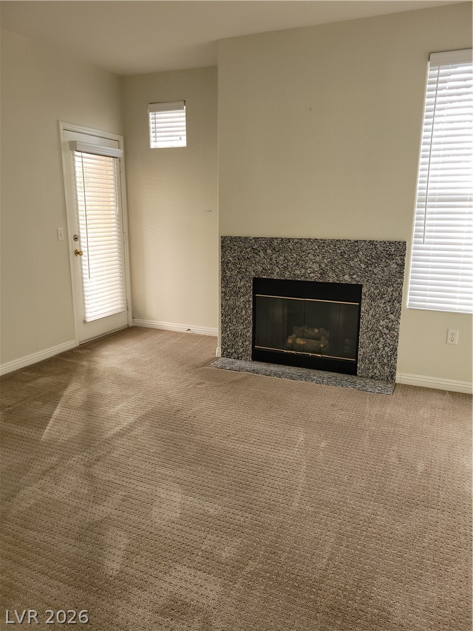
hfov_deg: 53.1
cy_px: 316
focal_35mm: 26
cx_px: 236
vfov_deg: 67.3
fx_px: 474
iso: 100
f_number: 1.8
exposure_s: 1/24
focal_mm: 5.4
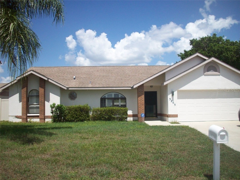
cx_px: 120
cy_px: 90
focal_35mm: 37
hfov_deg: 50.1
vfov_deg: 38.7
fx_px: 257
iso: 80
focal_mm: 6.2
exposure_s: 1/483
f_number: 5.6
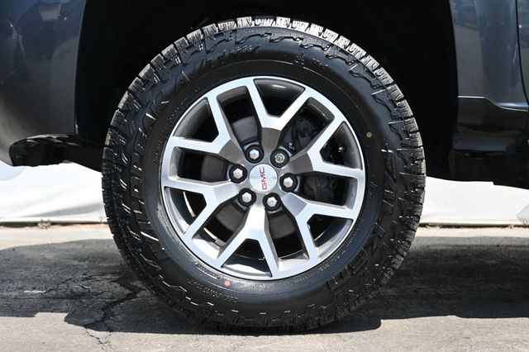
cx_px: 264
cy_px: 176
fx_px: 716
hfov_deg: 40.6
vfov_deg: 27.6
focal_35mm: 49
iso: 200
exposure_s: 1/250
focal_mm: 32.5
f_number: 5
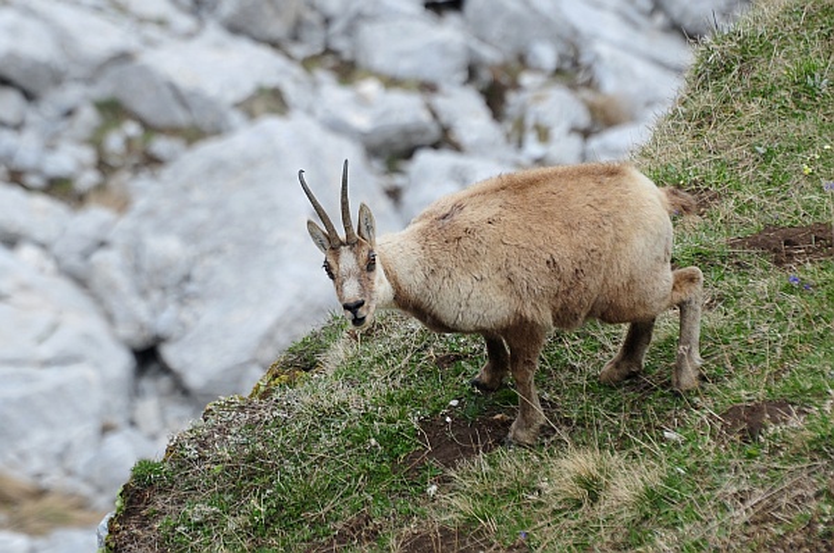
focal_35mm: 300
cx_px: 417
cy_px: 276
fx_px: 6939
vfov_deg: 4.6
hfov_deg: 6.9
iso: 200
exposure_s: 1/320
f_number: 9
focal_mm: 300
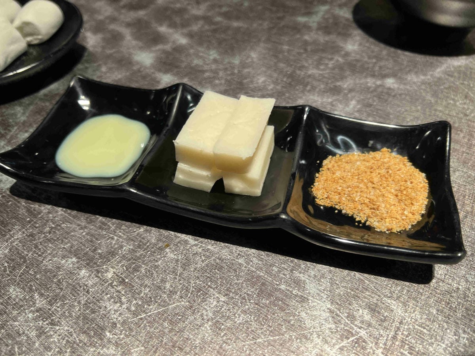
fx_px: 357
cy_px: 178
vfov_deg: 53.1
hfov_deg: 67.3
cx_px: 238
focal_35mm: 26
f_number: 1.5
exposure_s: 1/60
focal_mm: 5.7
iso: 80
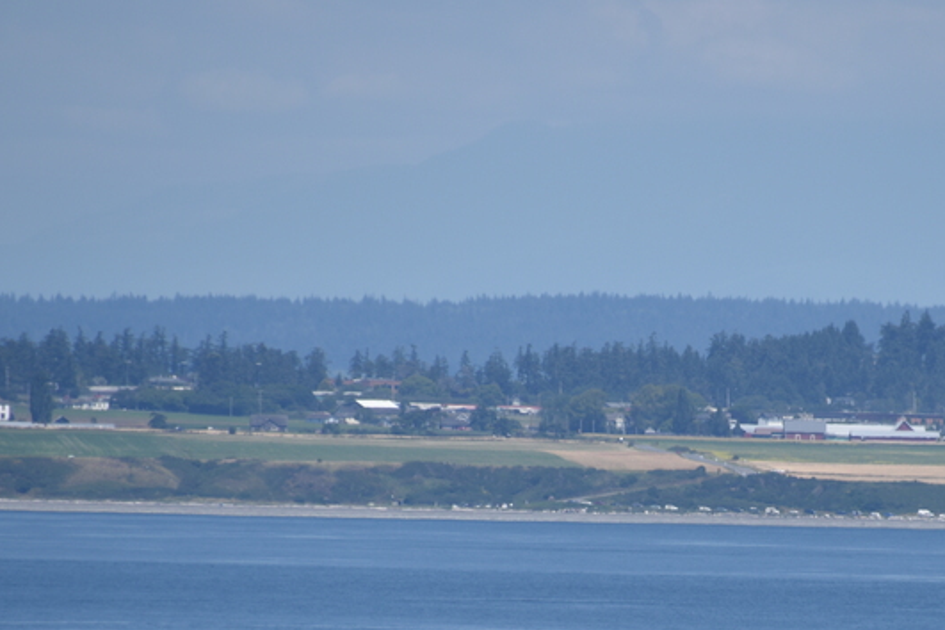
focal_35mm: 723
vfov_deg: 1.9
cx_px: 708
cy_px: 573
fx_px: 18977
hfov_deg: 2.9
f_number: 6.3
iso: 100
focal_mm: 300
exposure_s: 1/640
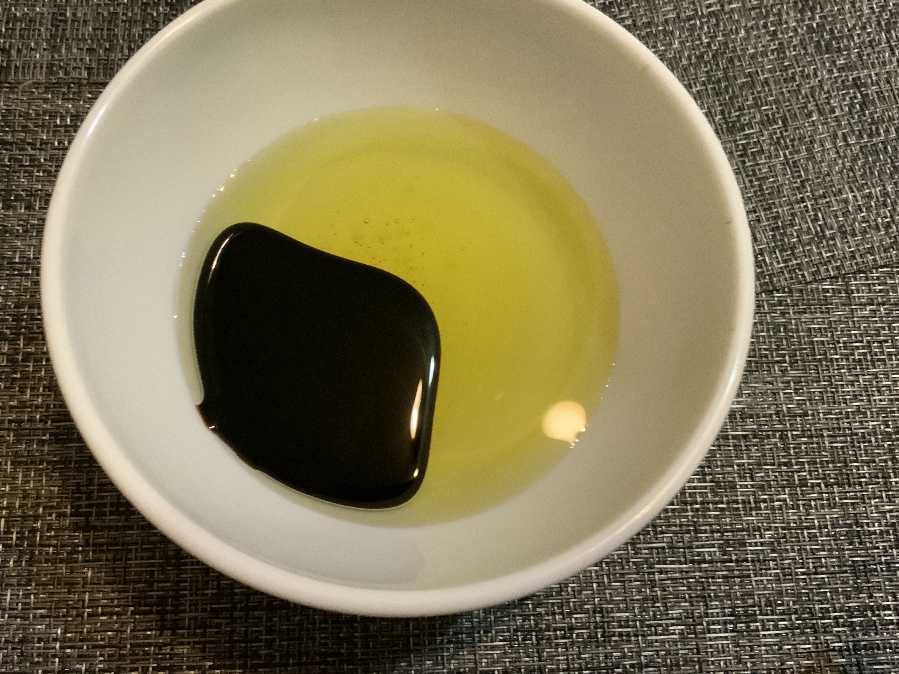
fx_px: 909
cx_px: 407
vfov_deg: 40.6
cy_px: 301
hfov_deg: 52.5
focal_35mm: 35
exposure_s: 1/25
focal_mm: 3
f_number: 1.8
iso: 400
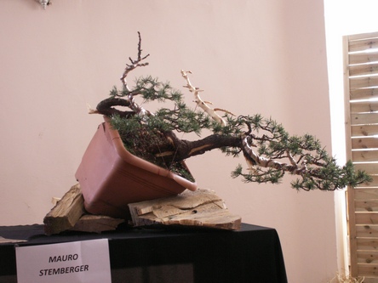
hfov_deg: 36.8
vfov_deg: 28.0
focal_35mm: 52
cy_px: 142
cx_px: 189
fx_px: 568
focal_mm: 8.66
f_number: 3.2
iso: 160
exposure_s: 1/25
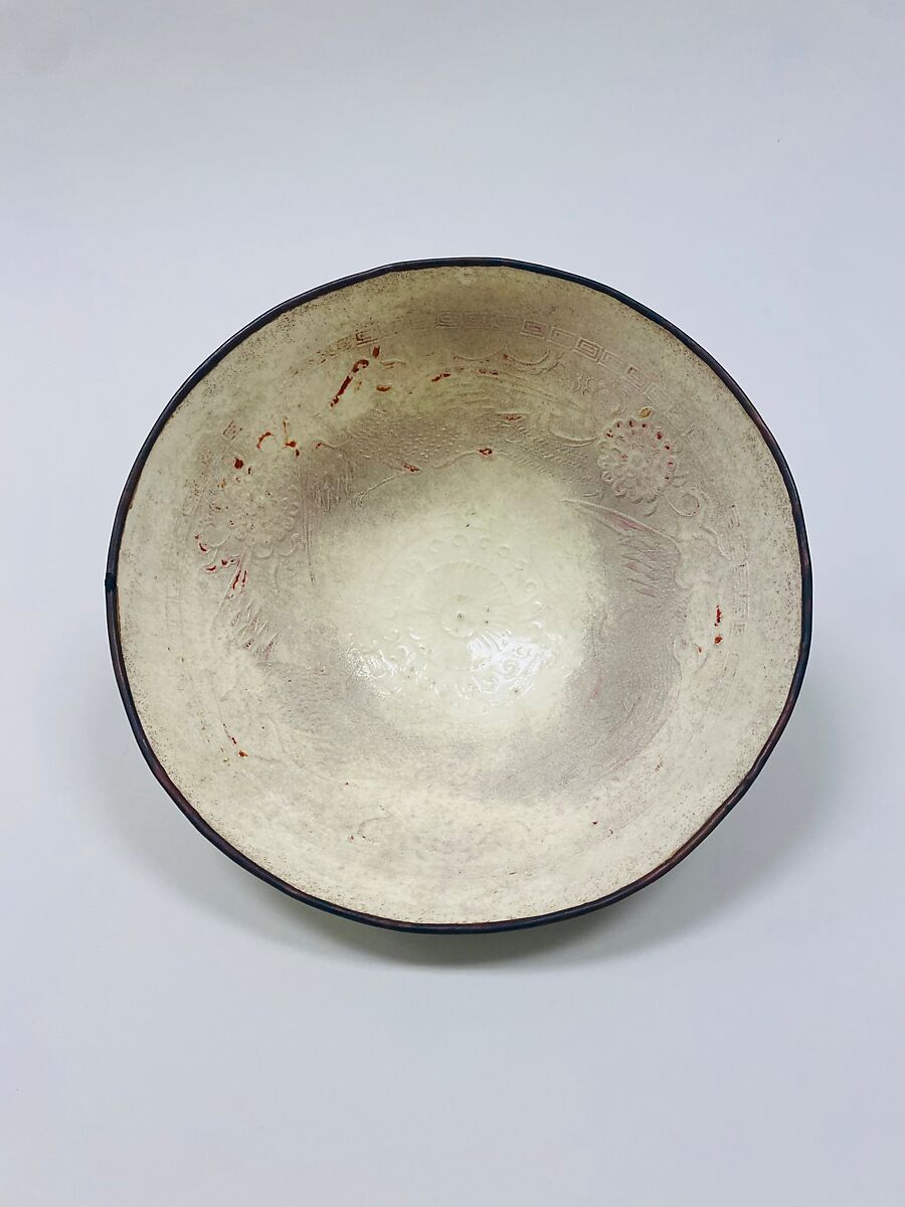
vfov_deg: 67.3
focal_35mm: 26
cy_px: 604
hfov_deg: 53.1
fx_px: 906
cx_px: 452
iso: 100
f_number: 1.8
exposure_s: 1/105
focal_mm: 4.25
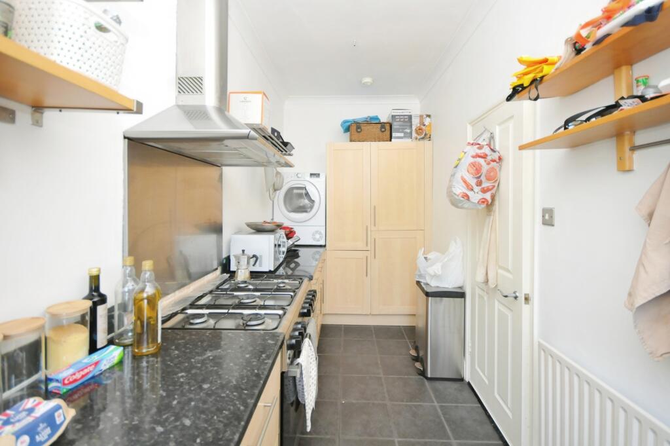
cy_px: 223
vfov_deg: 77.2
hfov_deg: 100.4
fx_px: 279
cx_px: 335
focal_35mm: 15
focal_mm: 10
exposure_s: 1/60
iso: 800
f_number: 7.1
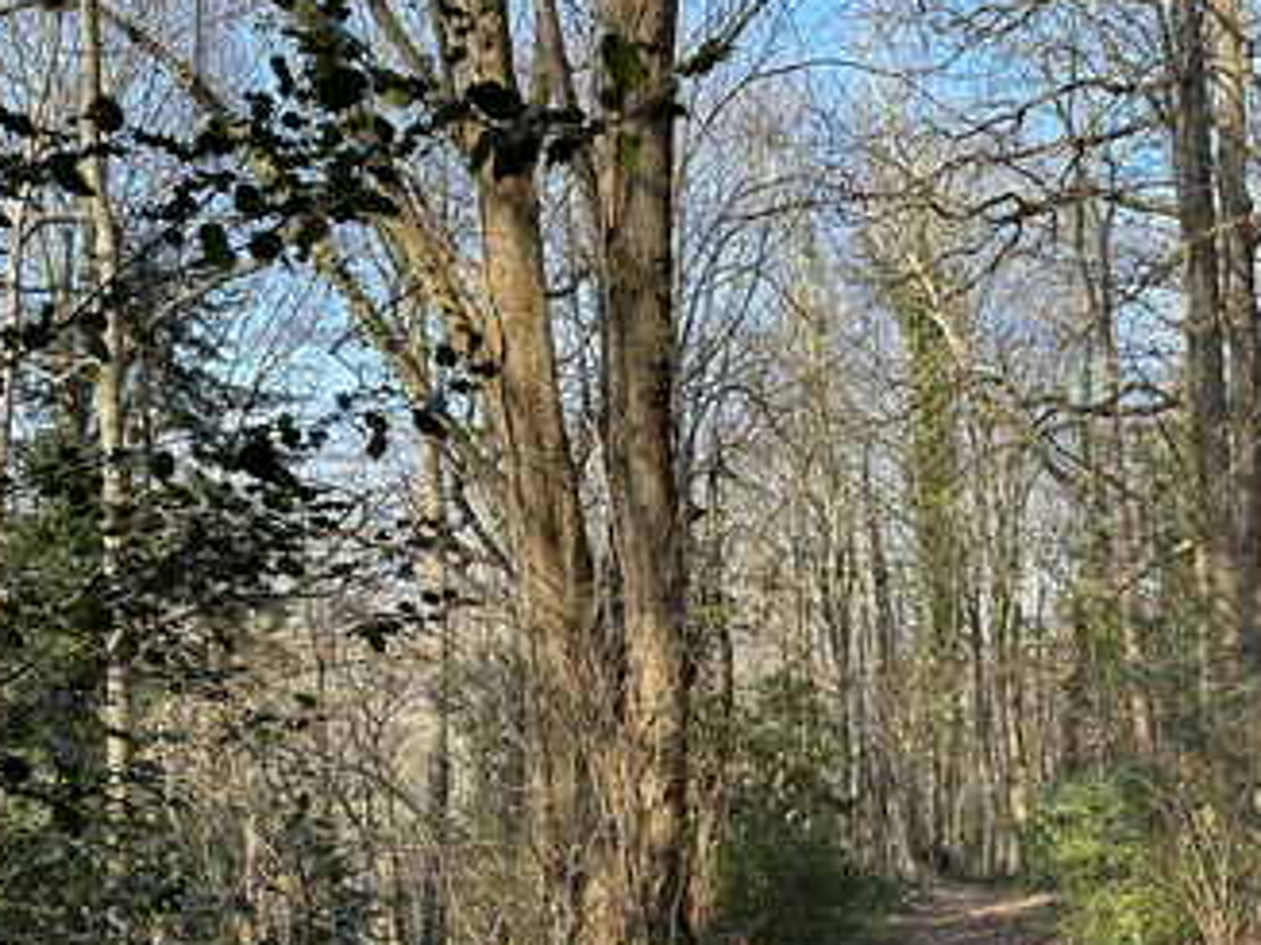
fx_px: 1602
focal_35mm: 44
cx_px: 856
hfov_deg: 42.3
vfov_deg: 31.6
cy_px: 818
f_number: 1.78
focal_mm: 6.86
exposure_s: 1/527
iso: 80
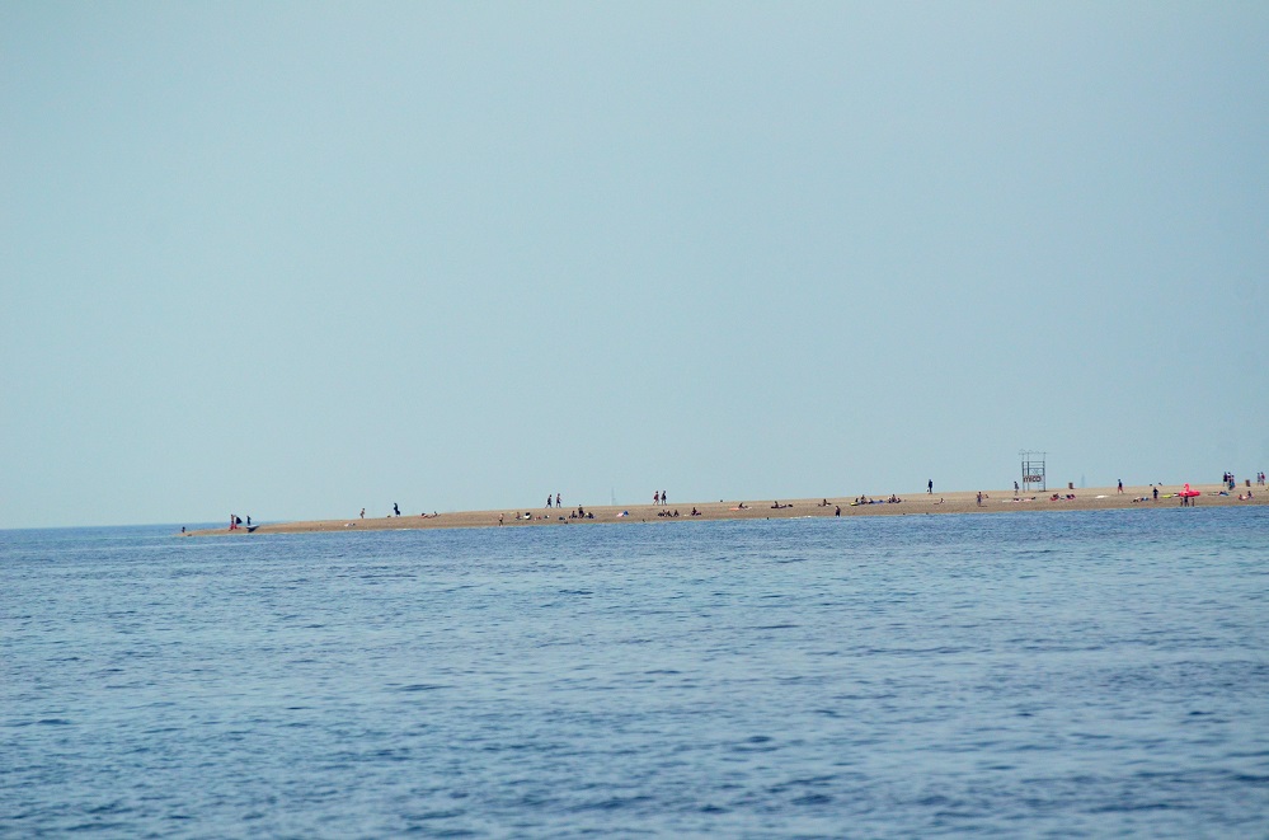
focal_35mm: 375
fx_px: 13187
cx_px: 634
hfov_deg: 5.5
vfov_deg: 3.6
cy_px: 420
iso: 1250
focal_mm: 250
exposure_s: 1/8000
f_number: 6.3
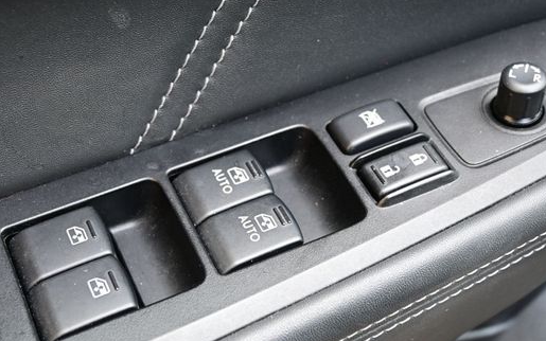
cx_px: 269
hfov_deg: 35.1
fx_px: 862
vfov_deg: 22.4
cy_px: 189
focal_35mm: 58
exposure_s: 1/50
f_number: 4.8
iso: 280
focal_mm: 30.5
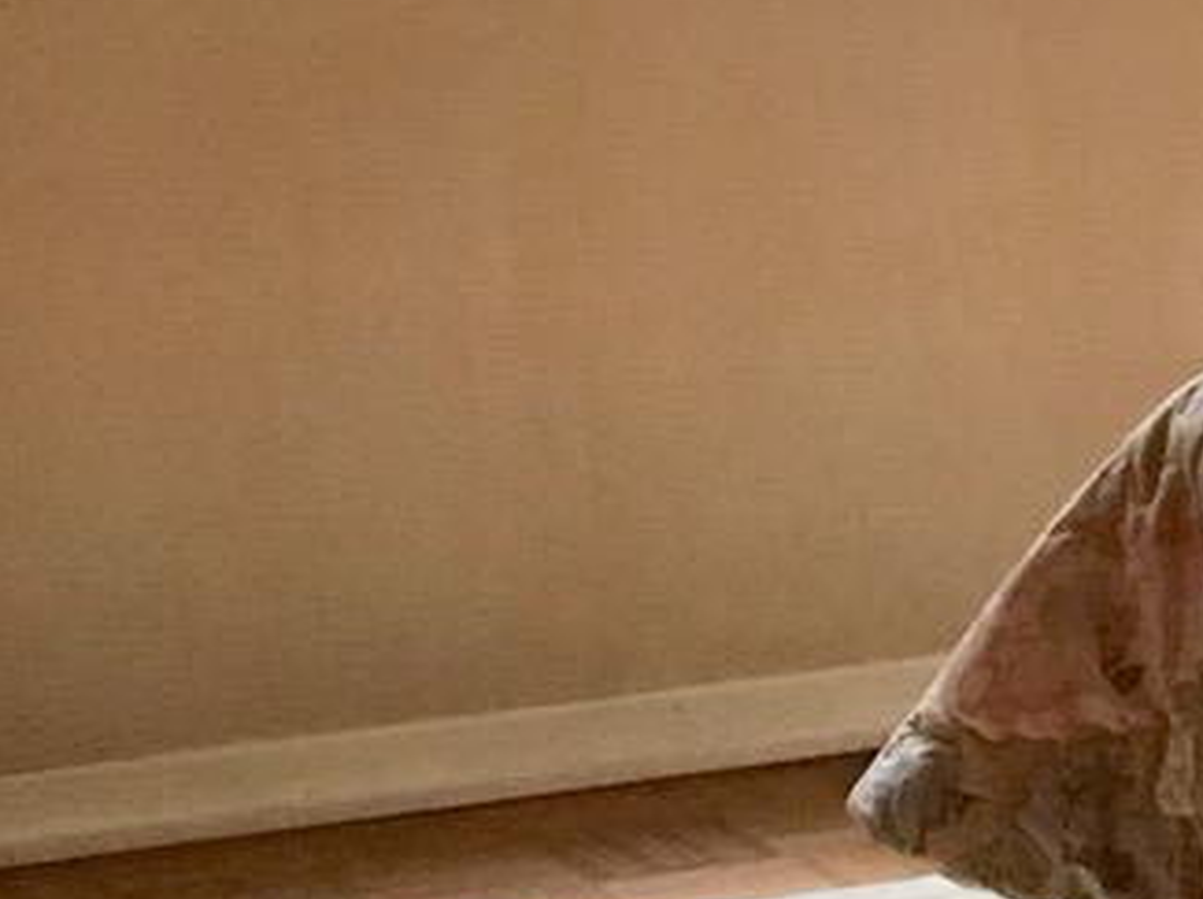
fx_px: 6353
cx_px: 2769
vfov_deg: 8.1
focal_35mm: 183
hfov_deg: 9.7
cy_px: 592
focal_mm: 4.15
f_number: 2.2
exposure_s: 1/15
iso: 64
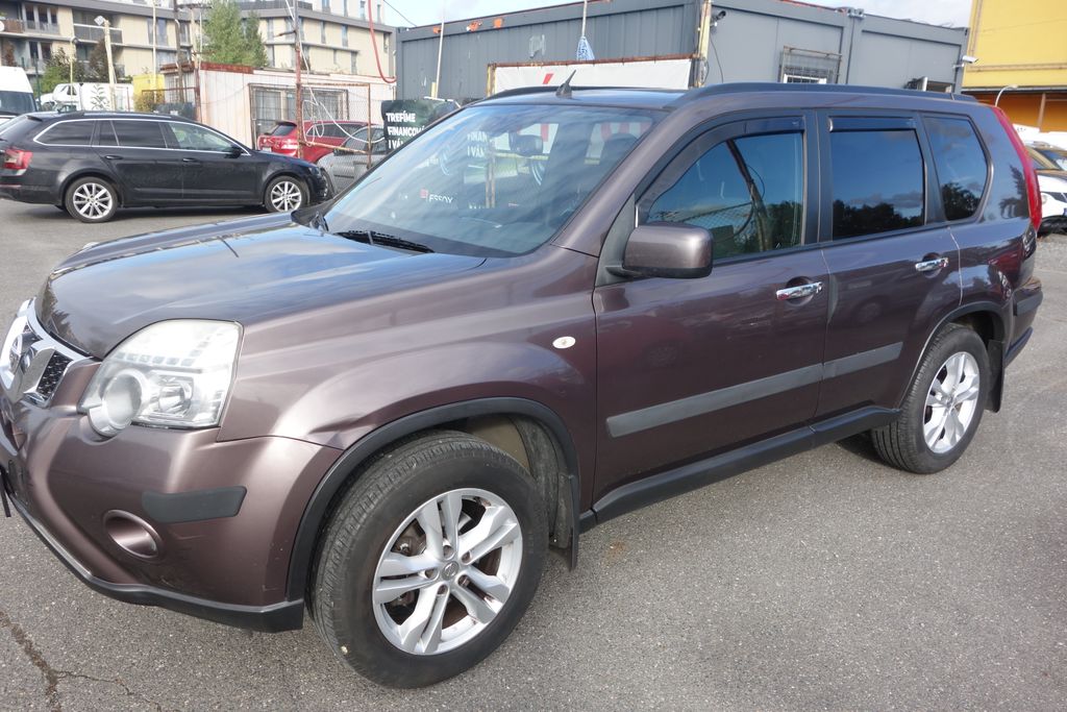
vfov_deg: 46.4
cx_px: 534
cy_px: 356
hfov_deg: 65.5
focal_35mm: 28
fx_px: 830
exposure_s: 1/160
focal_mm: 10.4
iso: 125
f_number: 5.6
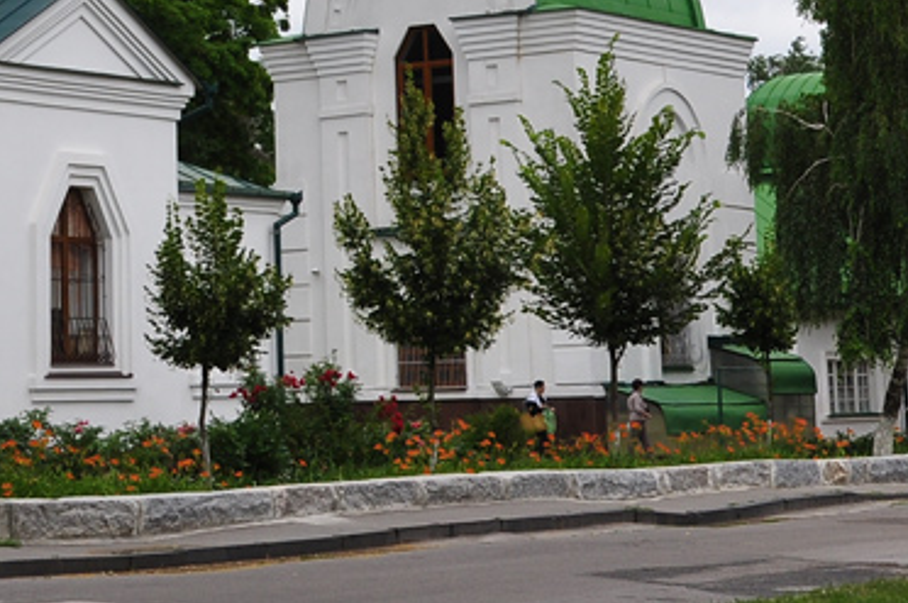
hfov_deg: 19.5
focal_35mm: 102
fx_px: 2560
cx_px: -22
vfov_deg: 12.8
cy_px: -280
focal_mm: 21
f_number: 9
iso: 200
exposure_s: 1/320
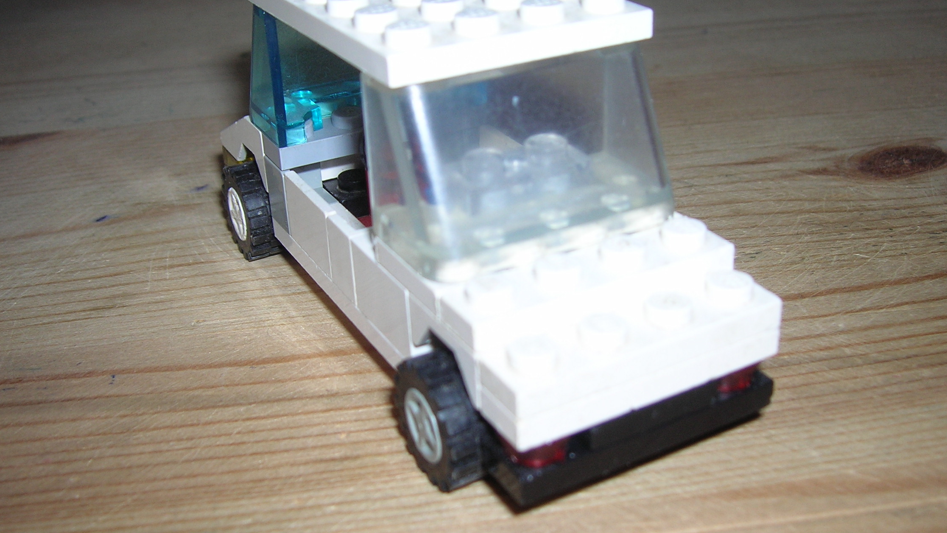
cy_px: 232
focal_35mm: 43
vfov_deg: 27.7
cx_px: 485
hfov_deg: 47.4
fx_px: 1080
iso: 50
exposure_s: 1/60.1
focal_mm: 5.7
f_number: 2.9
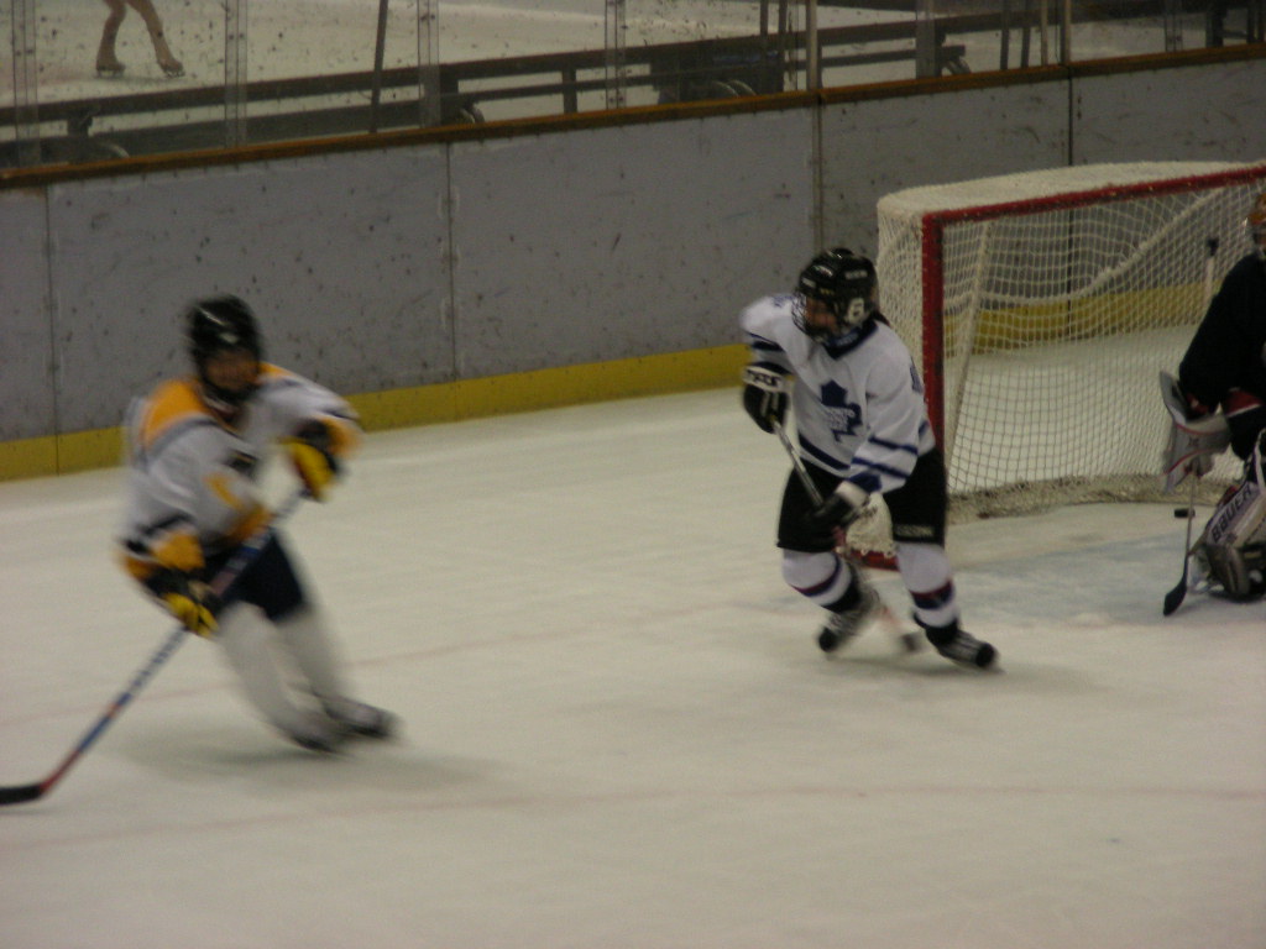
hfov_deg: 10.1
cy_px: 474
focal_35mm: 196
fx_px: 7168
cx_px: 633
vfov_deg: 7.6
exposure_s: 1/47
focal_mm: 32.7
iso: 200
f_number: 3.5
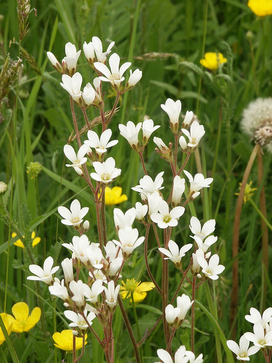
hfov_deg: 10.4
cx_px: 136
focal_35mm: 142
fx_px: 1488
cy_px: 182
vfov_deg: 13.9
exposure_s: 1/180
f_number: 8
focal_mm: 35.96
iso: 100
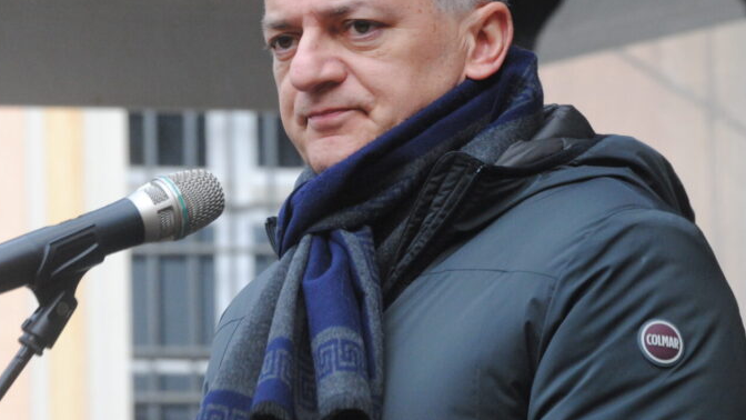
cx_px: 250
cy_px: 92
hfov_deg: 8.6
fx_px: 4981
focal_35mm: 252
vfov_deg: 4.8
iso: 800
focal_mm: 105
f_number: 10
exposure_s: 1/250
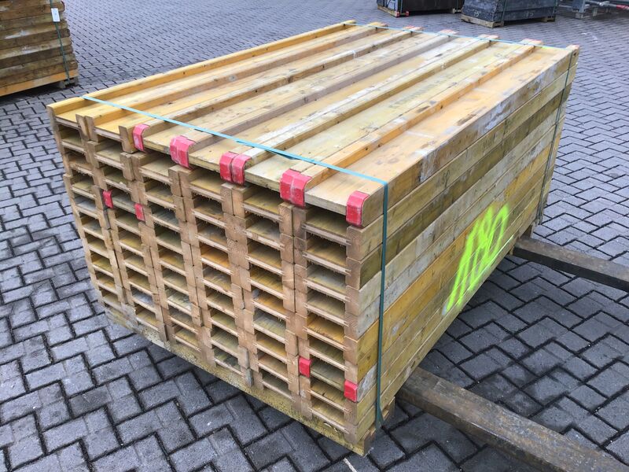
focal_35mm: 31
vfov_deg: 45.4
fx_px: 563
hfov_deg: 58.4
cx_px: 314
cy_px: 236
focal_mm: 3.3
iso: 40
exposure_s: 1/100
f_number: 2.4
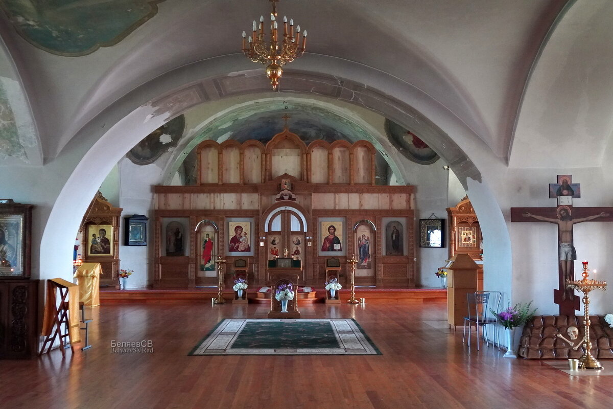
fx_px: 613
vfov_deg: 36.9
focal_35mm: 36
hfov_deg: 53.1
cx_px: 306
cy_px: 204
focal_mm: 24
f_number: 4
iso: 12800
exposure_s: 1/100
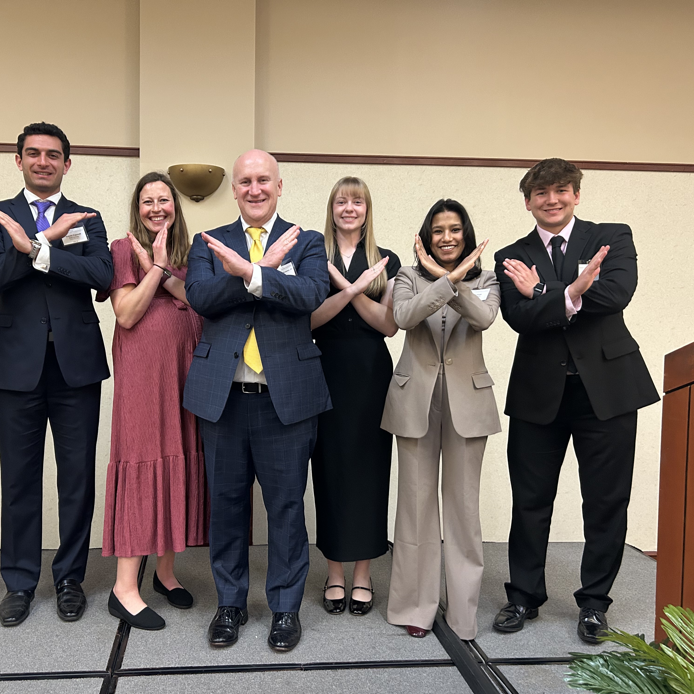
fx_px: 703
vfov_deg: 52.5
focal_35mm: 31
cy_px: 351
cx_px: 261
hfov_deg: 52.0
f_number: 1.5
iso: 320
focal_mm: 5.7
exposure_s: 1/60
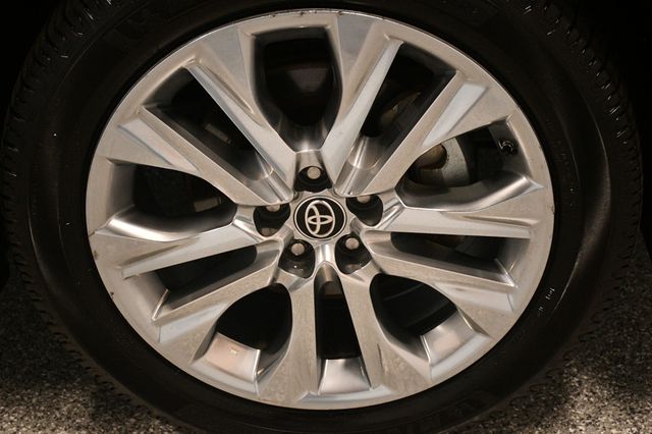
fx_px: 1086
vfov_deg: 22.6
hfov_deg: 33.4
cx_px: 326
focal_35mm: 60
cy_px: 217
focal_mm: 40
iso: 2500
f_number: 4.5
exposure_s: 1/125
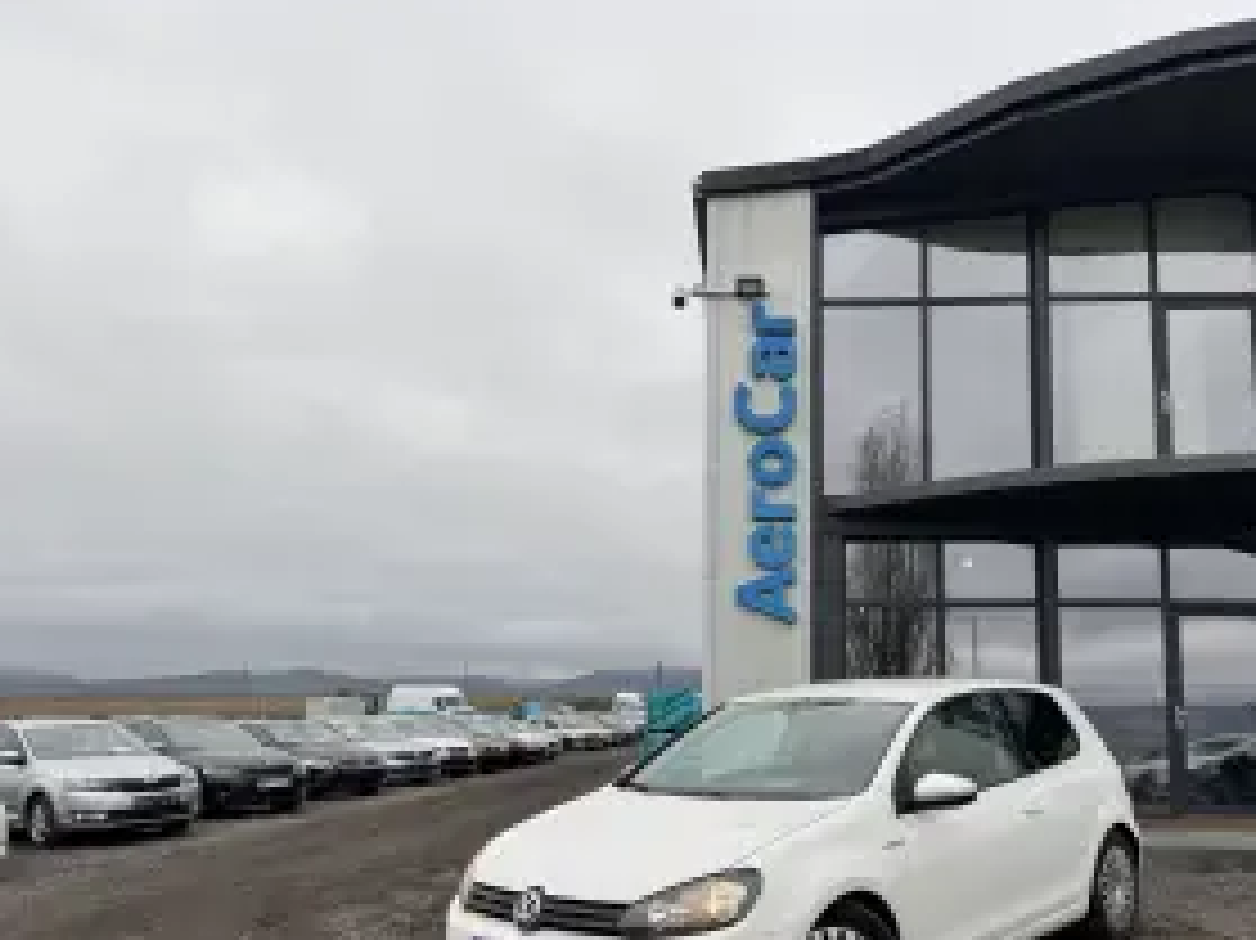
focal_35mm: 31
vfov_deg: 45.1
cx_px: 738
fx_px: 1124
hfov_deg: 58.0
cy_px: 585
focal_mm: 6.76
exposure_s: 1/658
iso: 80
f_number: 1.78
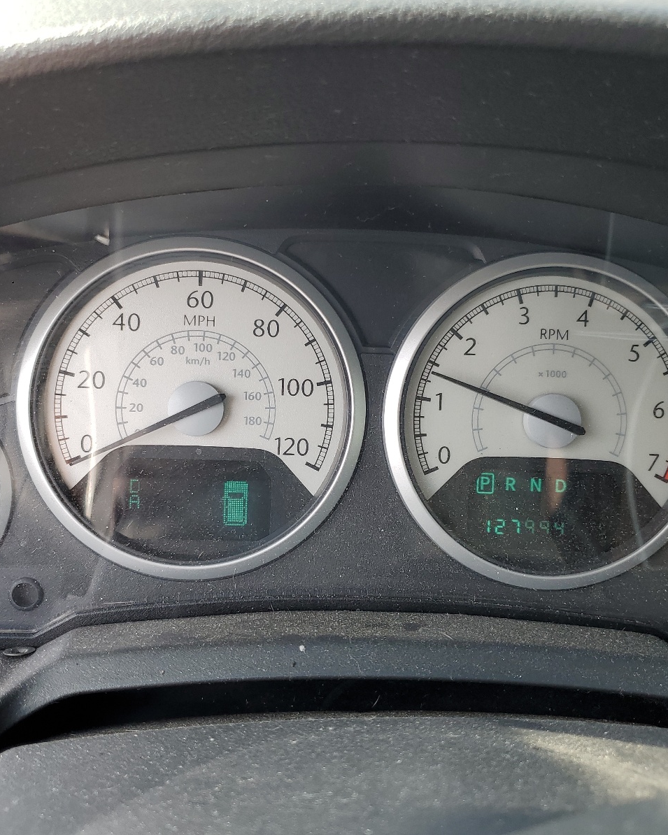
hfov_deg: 43.3
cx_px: 310
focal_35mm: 34
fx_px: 840
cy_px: 418
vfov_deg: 52.8
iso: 50
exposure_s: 1/286
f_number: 1.5
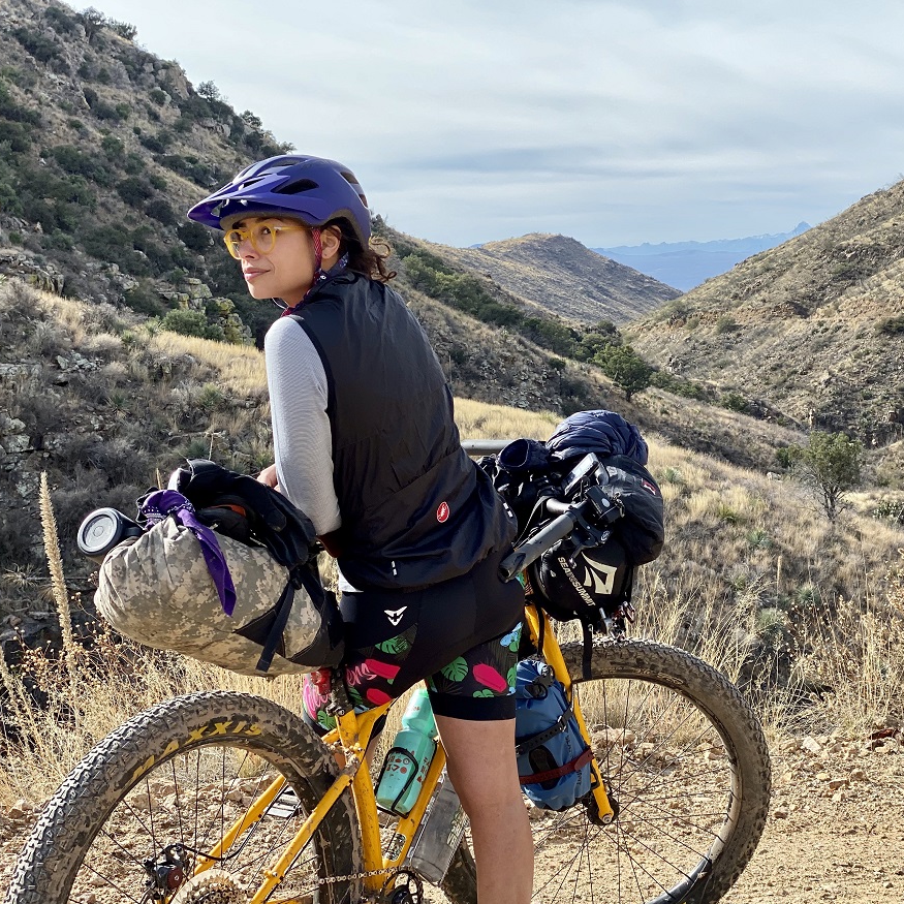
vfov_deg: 27.3
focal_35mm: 63
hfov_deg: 27.2
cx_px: 588
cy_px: 464
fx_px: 1861
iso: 20
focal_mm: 6
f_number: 2
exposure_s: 1/695
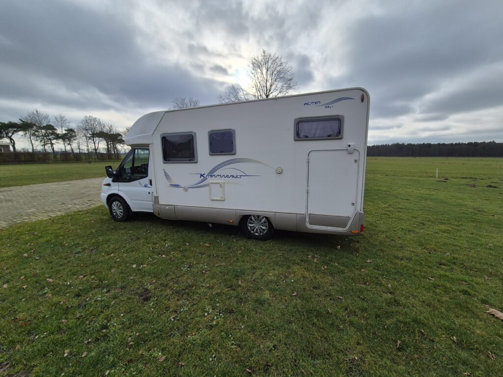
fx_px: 189
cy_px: 188
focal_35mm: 13
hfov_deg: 106.2
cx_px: 252
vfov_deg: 89.9
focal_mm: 2.2
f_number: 2.2
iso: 50
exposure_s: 1/2248
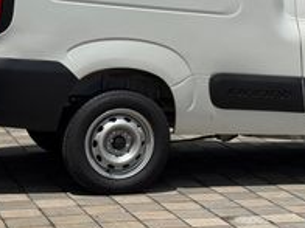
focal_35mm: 115
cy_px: 14
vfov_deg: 12.8
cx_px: 271
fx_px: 1013
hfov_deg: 16.9
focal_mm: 6.76
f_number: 1.78
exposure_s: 1/15385
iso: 80
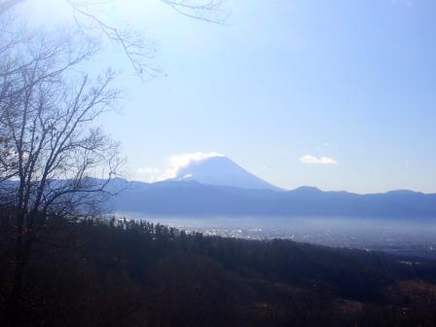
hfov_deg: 31.2
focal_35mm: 62
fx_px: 781
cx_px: 218
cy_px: 164
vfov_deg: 23.7
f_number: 5
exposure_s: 1/1000
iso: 100
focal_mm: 11.09
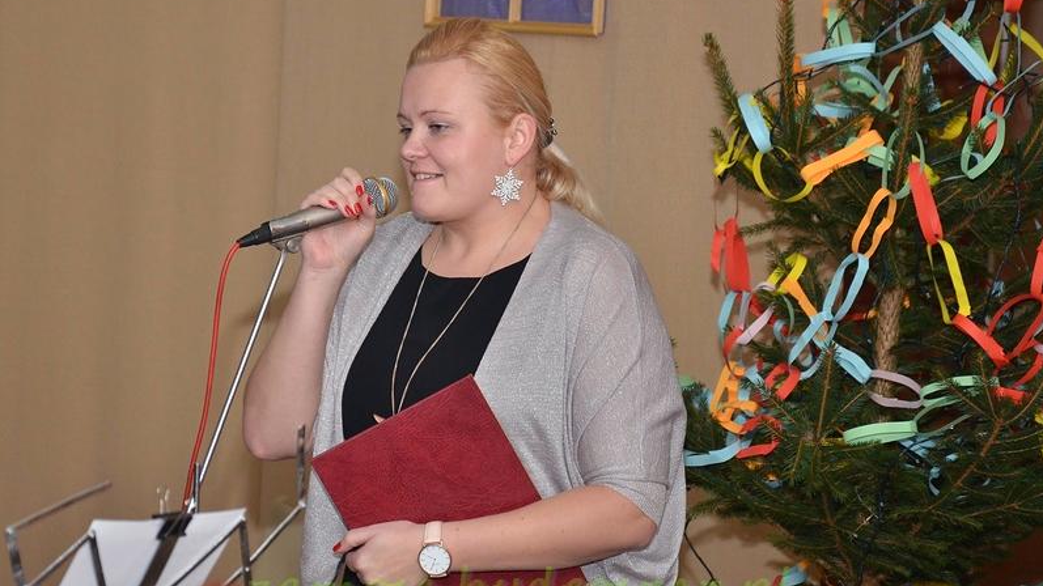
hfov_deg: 15.1
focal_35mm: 142
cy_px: 287
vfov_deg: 8.5
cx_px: 522
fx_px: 3927
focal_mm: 90
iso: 800
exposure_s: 1/125
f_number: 5.6
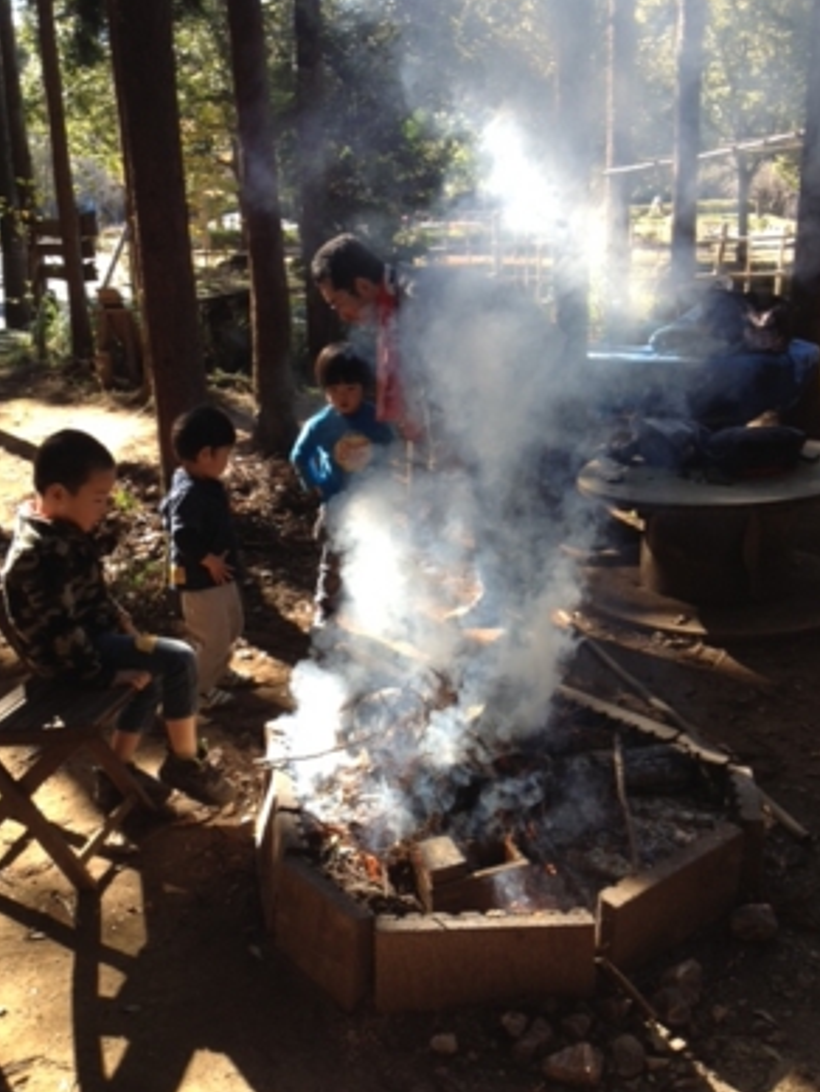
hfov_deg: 39.7
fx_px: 1136
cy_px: 539
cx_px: 416
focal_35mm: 36
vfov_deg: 51.3
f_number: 2.4
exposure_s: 1/163
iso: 50
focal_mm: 4.28
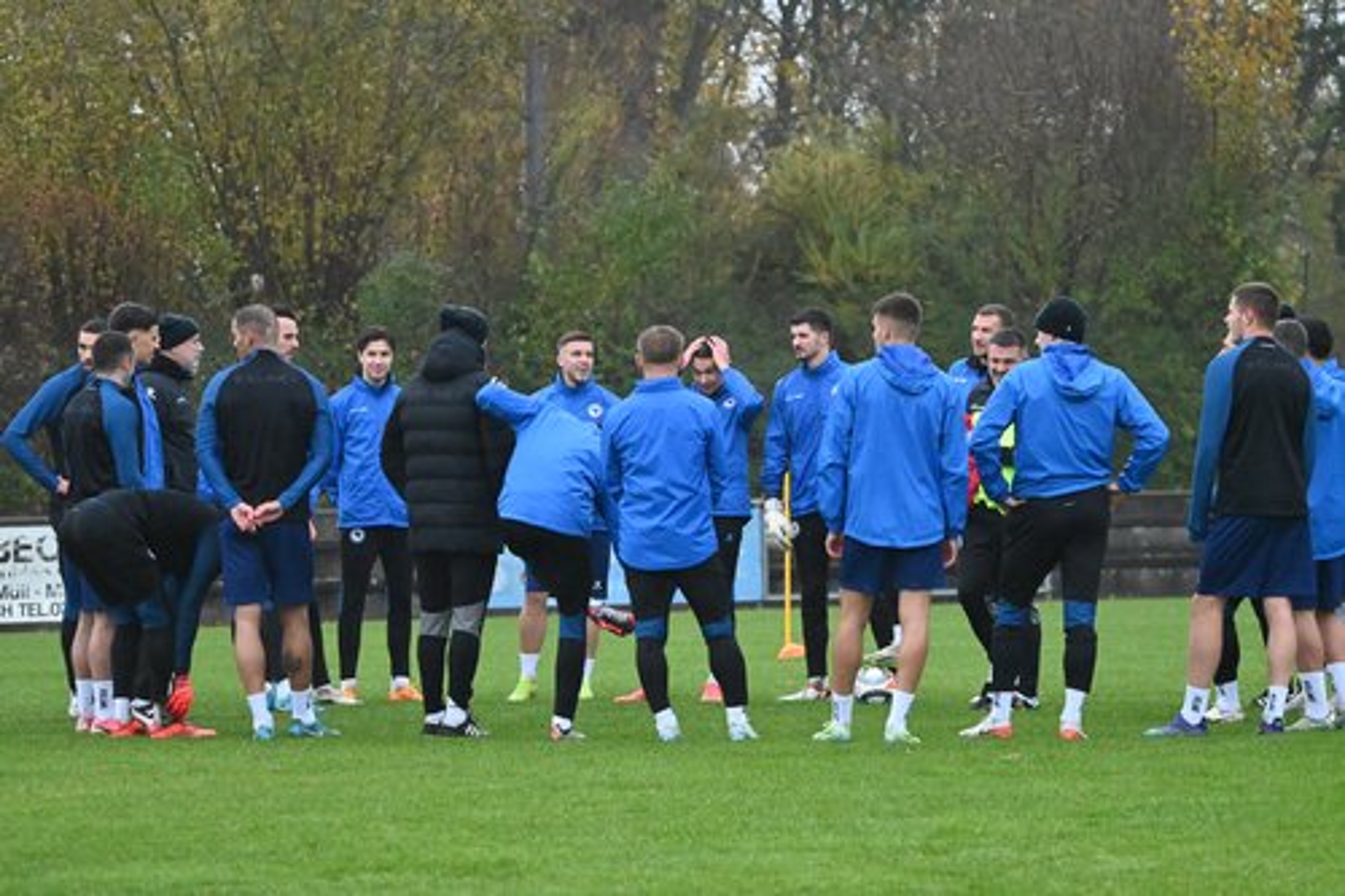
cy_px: 448
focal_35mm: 232
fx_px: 8683
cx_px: 672
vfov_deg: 5.9
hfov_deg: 8.9
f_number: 5
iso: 8000
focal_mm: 155
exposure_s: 1/2000
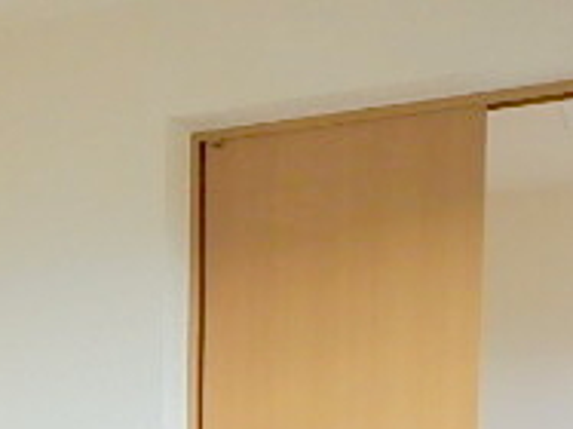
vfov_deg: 18.5
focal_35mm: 72
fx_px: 1191
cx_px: 25
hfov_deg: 25.9
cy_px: 610
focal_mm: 3.7
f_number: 3.5
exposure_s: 1/80
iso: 125
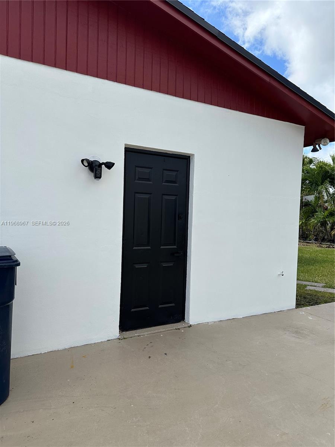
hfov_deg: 56.8
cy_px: 224
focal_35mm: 24
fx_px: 310
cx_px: 168
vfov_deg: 71.6
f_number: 1.78
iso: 80
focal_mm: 6.86
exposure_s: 1/4348
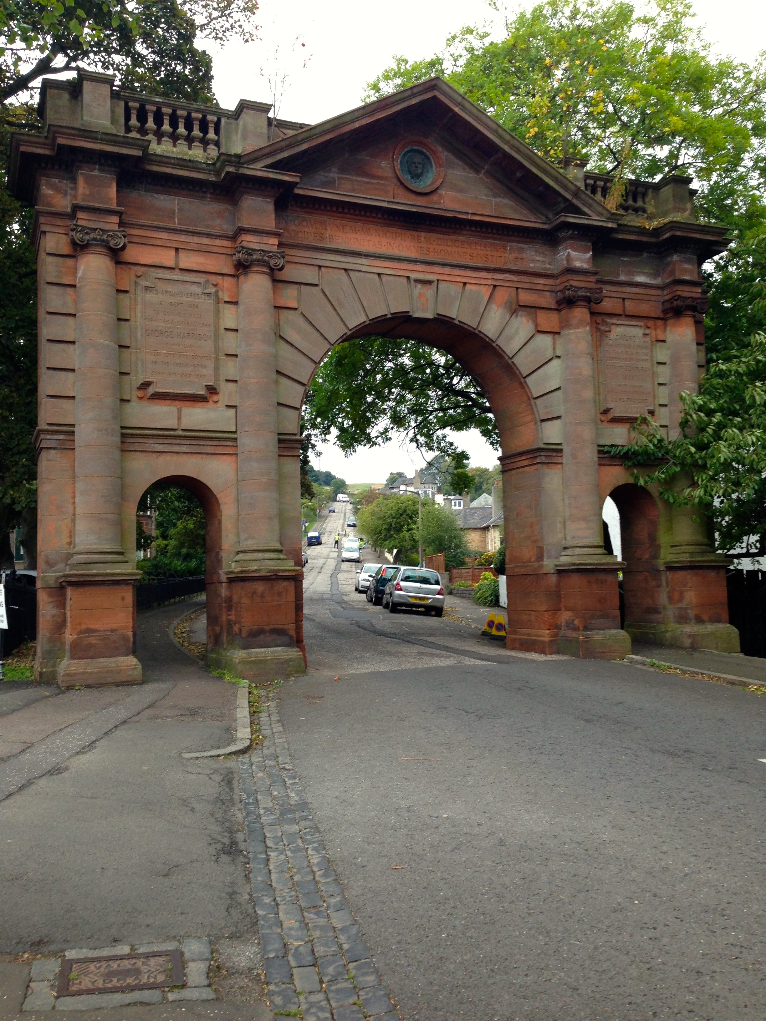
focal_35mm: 33
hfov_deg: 42.9
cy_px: 510
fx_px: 974
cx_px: 383
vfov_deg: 55.4
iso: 80
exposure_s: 1/120
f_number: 2.4
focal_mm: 4.12
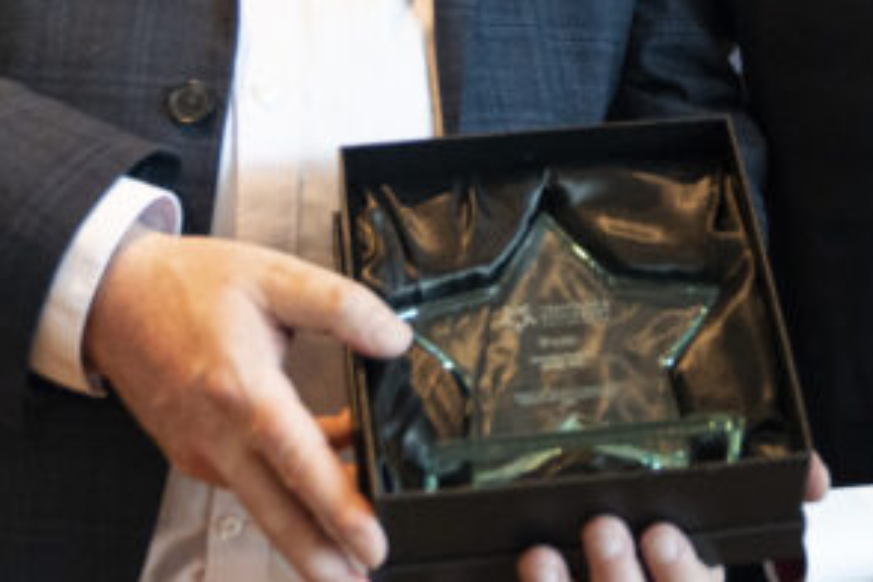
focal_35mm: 108
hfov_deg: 18.8
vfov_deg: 12.5
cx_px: 680
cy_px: -61
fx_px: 2619
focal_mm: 31
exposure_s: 1/60
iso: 3200
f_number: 2.8
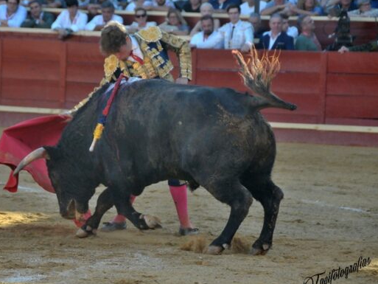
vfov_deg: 6.8
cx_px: 135
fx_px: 2392
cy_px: 131
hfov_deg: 9.0
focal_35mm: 219
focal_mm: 112
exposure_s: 1/1250
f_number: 5.3
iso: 1100
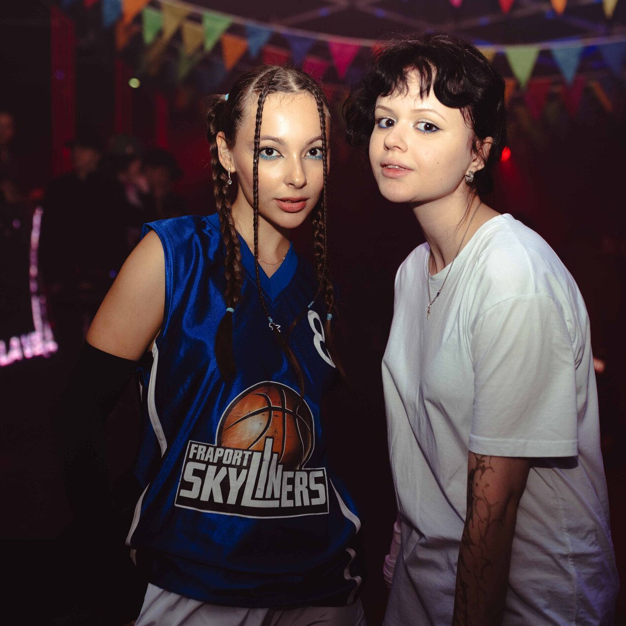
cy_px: 313
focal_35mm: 45
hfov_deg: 37.4
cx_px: 371
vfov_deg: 37.6
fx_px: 921
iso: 400
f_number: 2.5
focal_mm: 35
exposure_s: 1/200
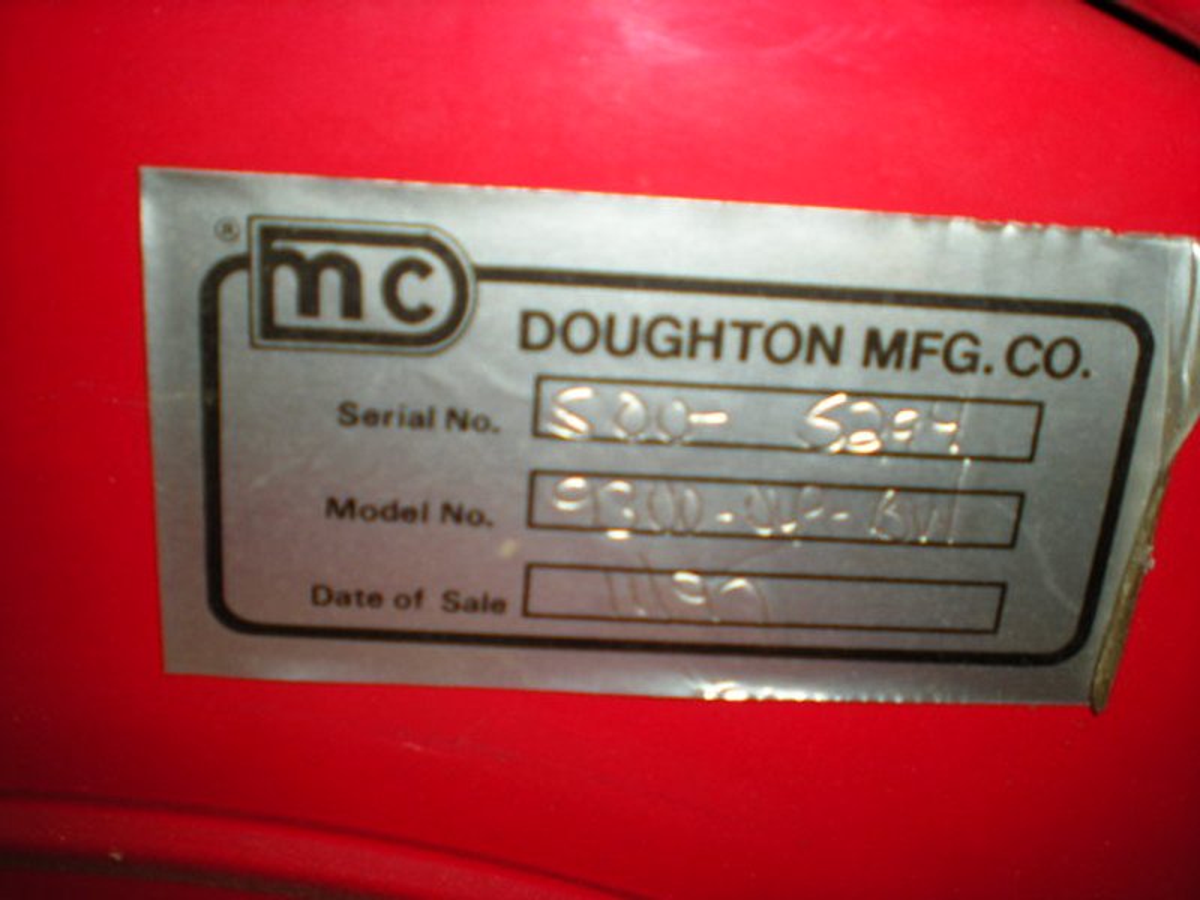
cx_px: 600
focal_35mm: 38
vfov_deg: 37.7
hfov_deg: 49.0
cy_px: 450
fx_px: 1317
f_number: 3.1
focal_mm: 6.3
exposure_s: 1/60
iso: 64
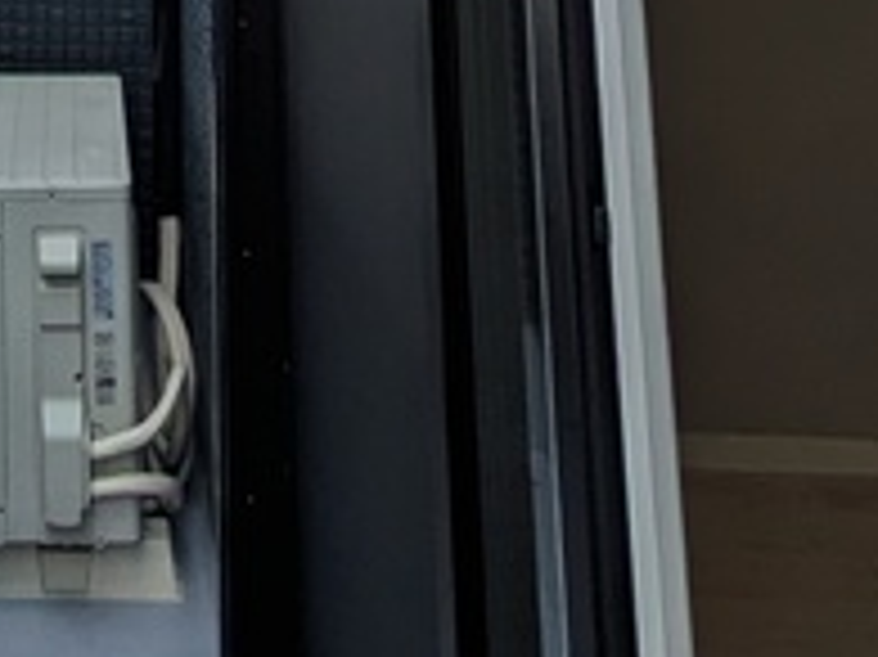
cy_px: -950
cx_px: 43
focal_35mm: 69
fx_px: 1749
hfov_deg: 26.9
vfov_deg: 14.1
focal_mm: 1.83
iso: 48
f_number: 2.2
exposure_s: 1/1504
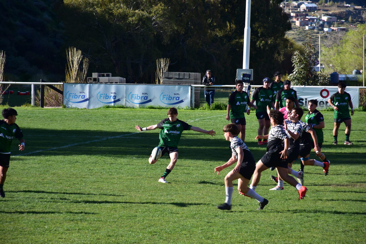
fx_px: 2135
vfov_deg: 6.5
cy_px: 122
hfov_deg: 9.8
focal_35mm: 210
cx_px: 183
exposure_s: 1/250
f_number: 7.1
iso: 100
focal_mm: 140
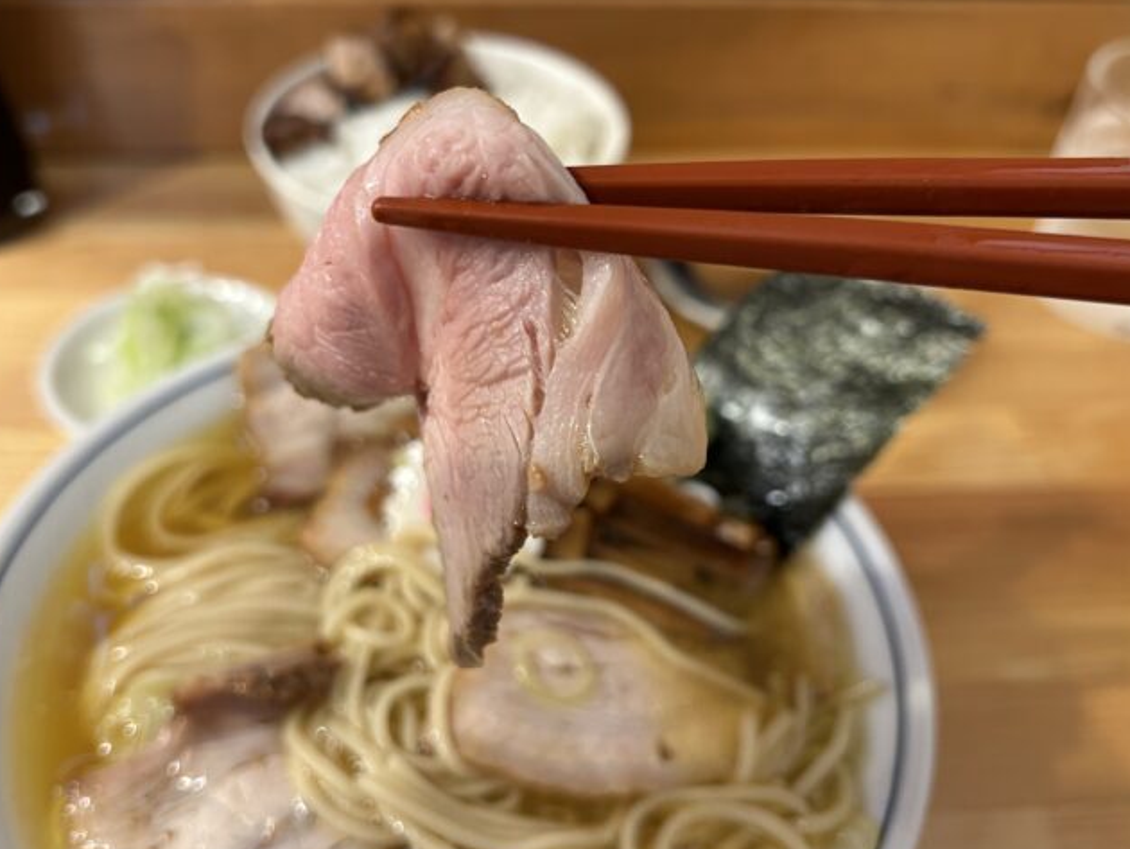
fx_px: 1078
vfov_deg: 42.9
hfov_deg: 55.3
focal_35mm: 33
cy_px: 373
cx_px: 518
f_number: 1.5
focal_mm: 5.7
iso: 200
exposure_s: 1/50
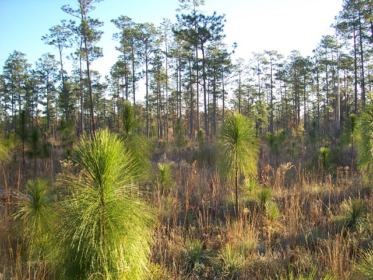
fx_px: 366
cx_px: 186
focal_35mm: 34
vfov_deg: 41.8
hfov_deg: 54.0
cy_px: 140
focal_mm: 5.6
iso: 80
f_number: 2.7
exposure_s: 1/200
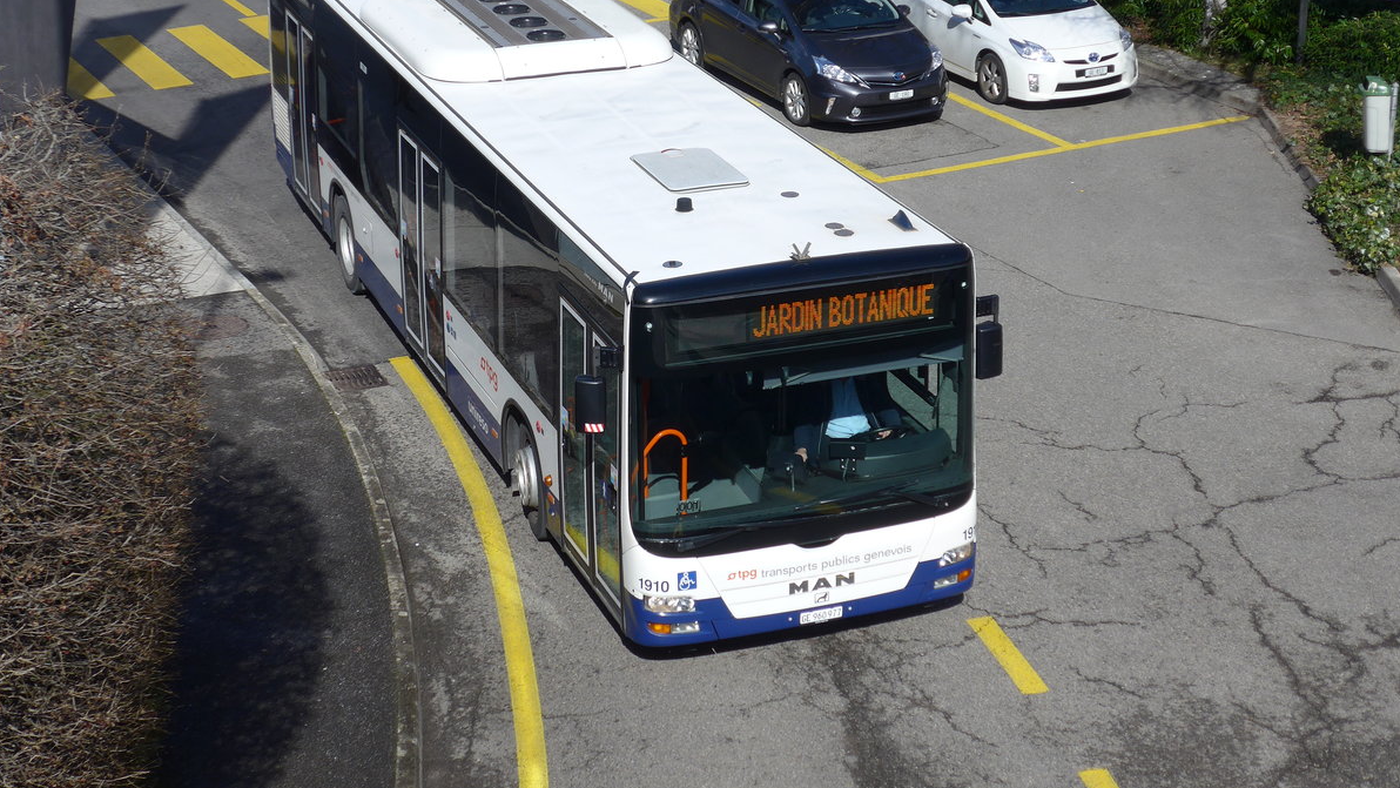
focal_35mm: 68
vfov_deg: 17.7
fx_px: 2525
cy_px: 301
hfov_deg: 31.0
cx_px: 699
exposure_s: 1/1300
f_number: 3.7
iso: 80
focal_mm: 12.7
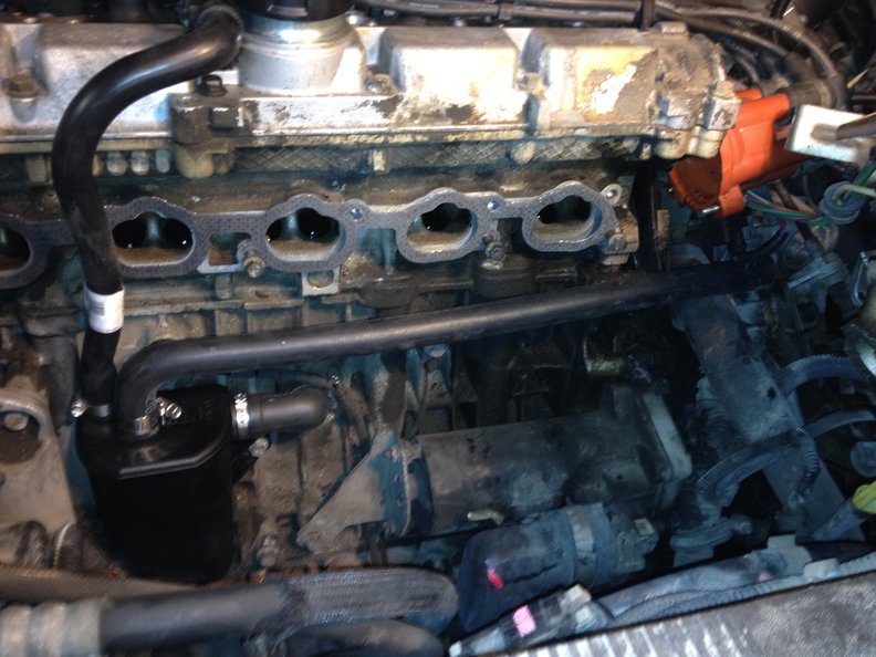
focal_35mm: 35
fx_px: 886
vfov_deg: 40.7
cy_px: 328
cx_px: 438
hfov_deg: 52.6
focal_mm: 4.28
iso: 125
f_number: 2.4
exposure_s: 1/17
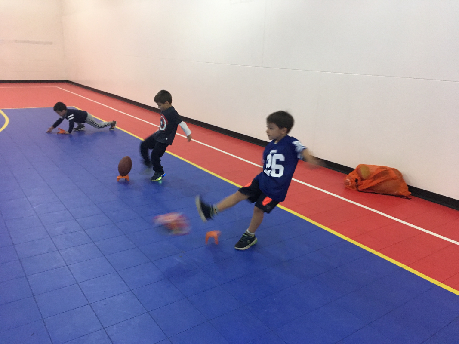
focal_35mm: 29
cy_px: 172
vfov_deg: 48.2
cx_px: 230
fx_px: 384
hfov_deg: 61.7
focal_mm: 4.15
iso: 200
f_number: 2.2
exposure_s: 1/30
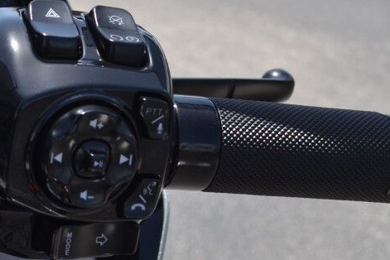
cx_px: 76
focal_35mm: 107
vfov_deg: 12.7
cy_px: 22
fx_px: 1159
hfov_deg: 18.9
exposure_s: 1/250
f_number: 7.1
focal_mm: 28
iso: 100
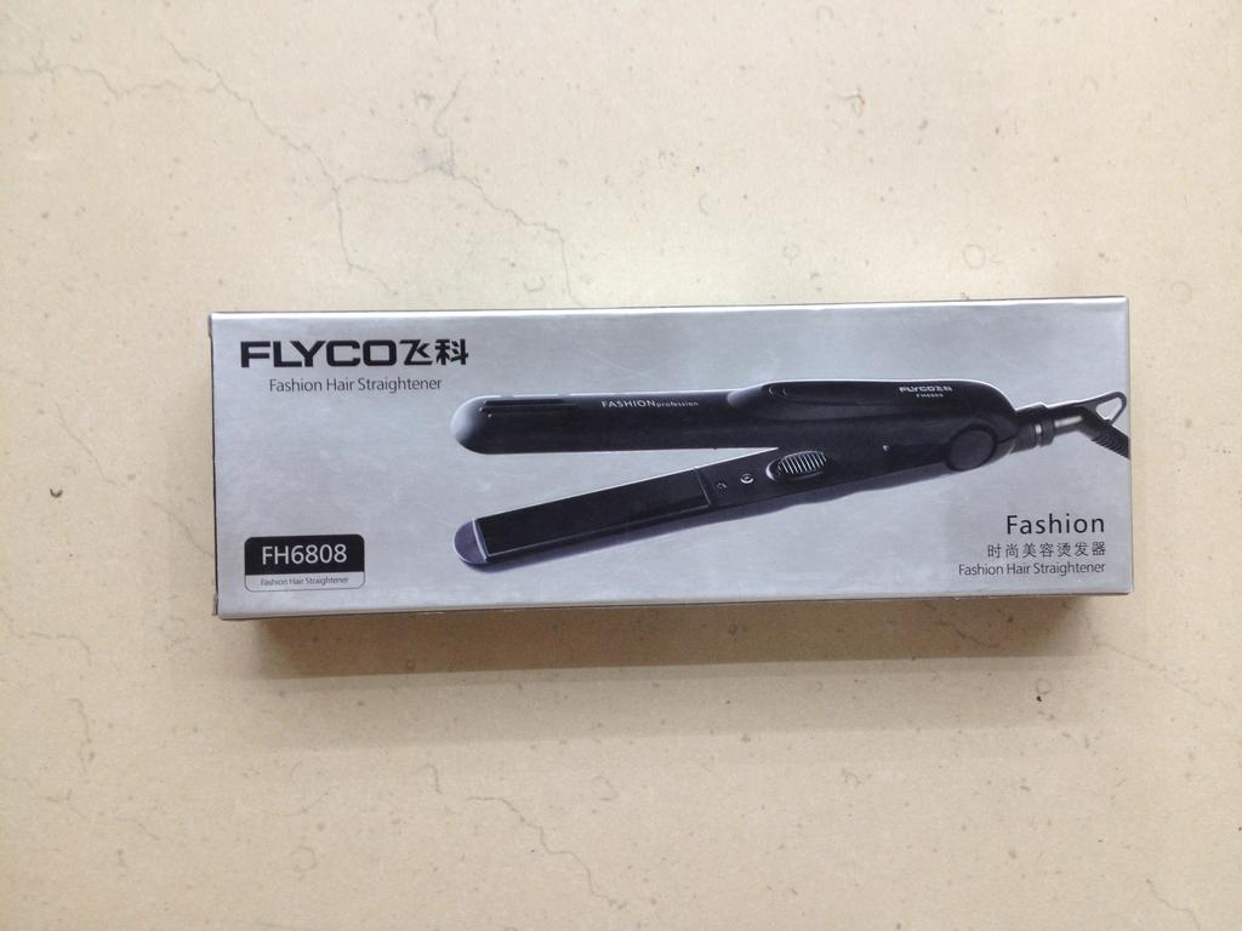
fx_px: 1256
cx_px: 621
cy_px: 466
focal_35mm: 35
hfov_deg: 52.6
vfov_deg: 40.7
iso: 80
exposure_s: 1/20
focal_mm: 4.28
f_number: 2.4
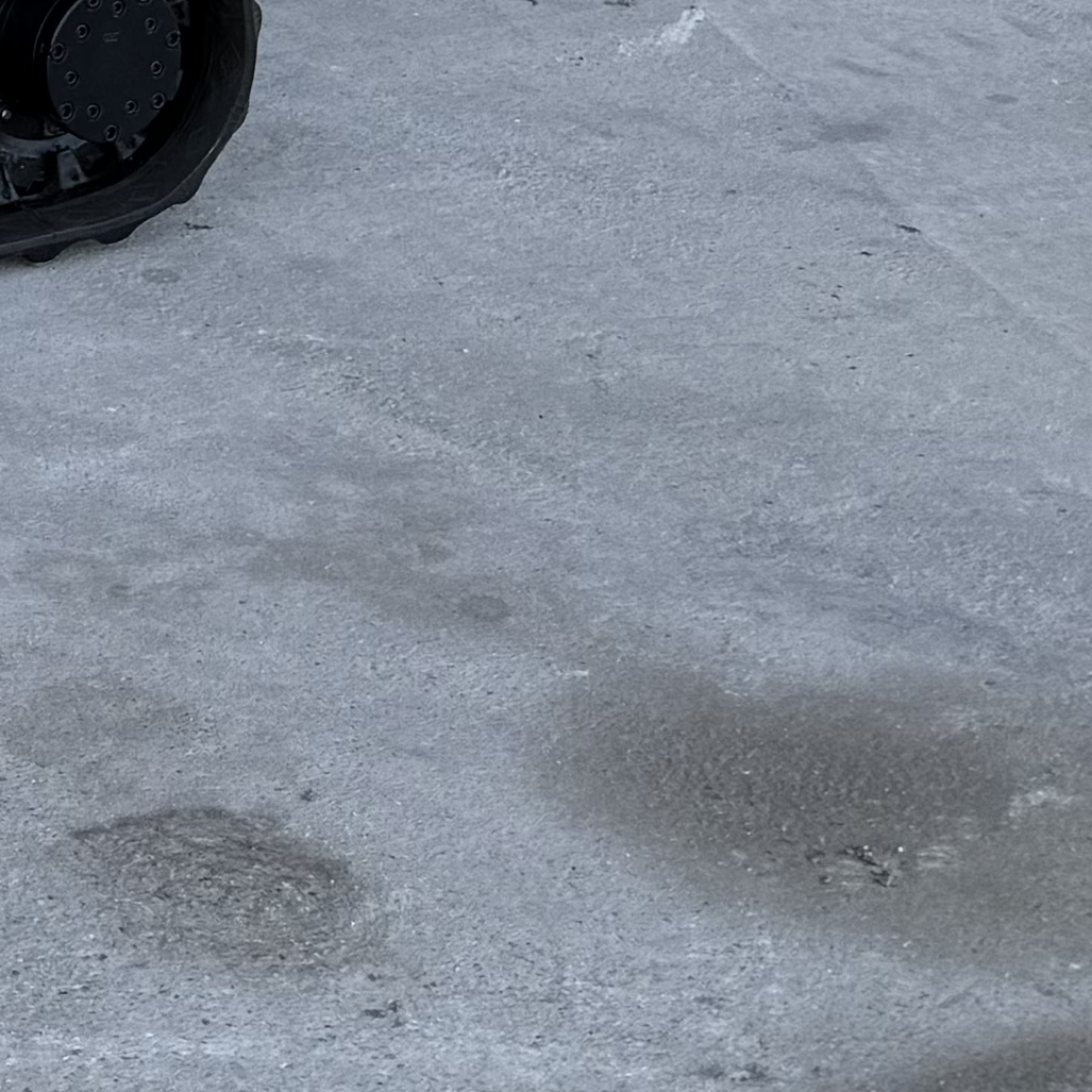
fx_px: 4211
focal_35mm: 118
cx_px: -1519
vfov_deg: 13.2
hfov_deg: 12.0
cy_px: -908
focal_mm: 6.76
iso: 80
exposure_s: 1/1060
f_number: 1.78
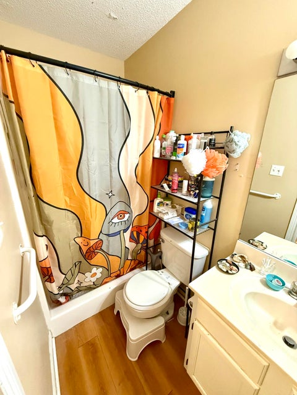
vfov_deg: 102.1
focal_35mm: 14
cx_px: 148
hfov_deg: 85.7
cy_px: 198
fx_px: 160
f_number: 2.2
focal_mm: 2.22
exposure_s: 1/60
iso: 640
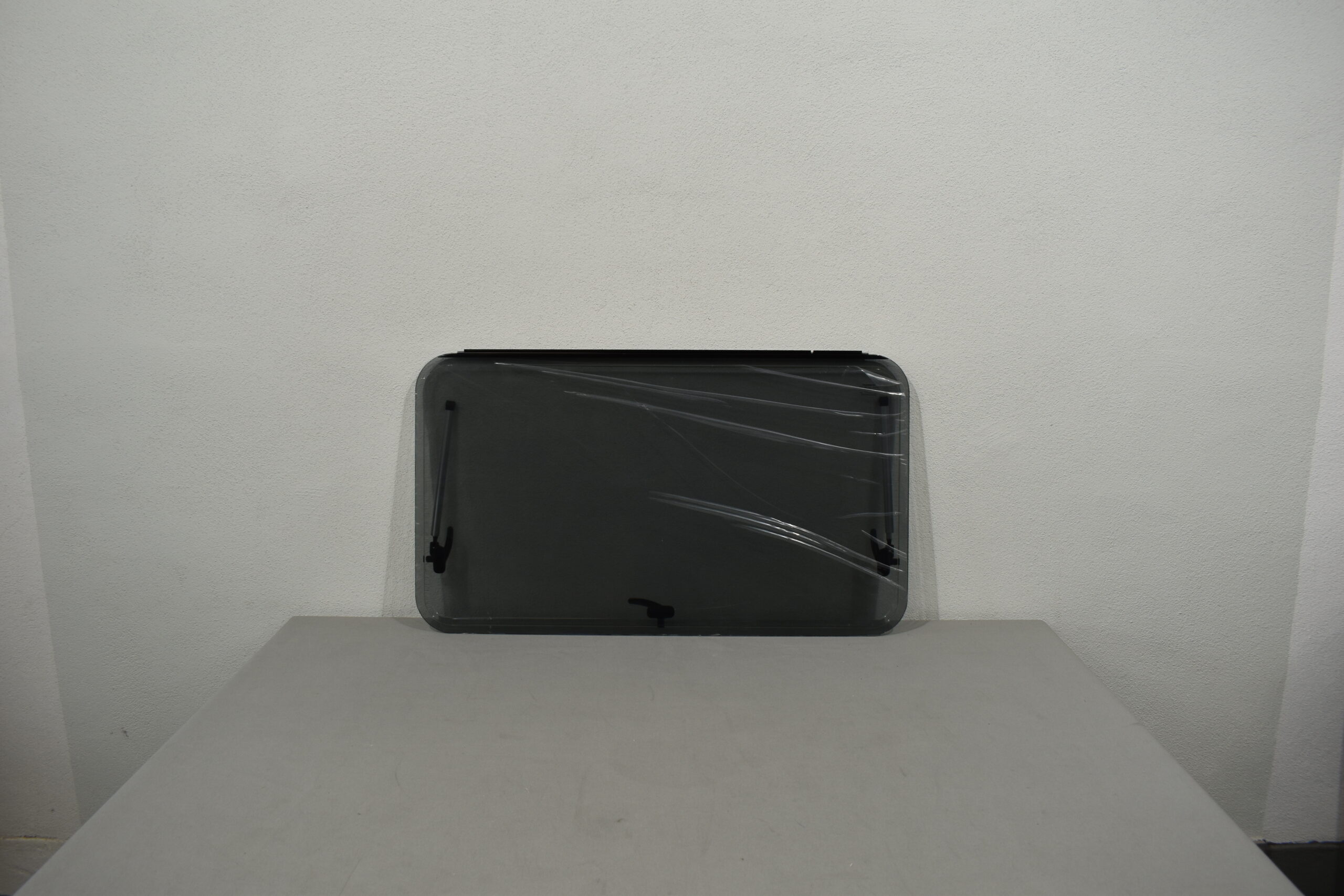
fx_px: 1008
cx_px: 672
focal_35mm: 27
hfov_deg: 67.4
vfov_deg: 47.9
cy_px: 448
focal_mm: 18
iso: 360
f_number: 5.6
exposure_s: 1/125
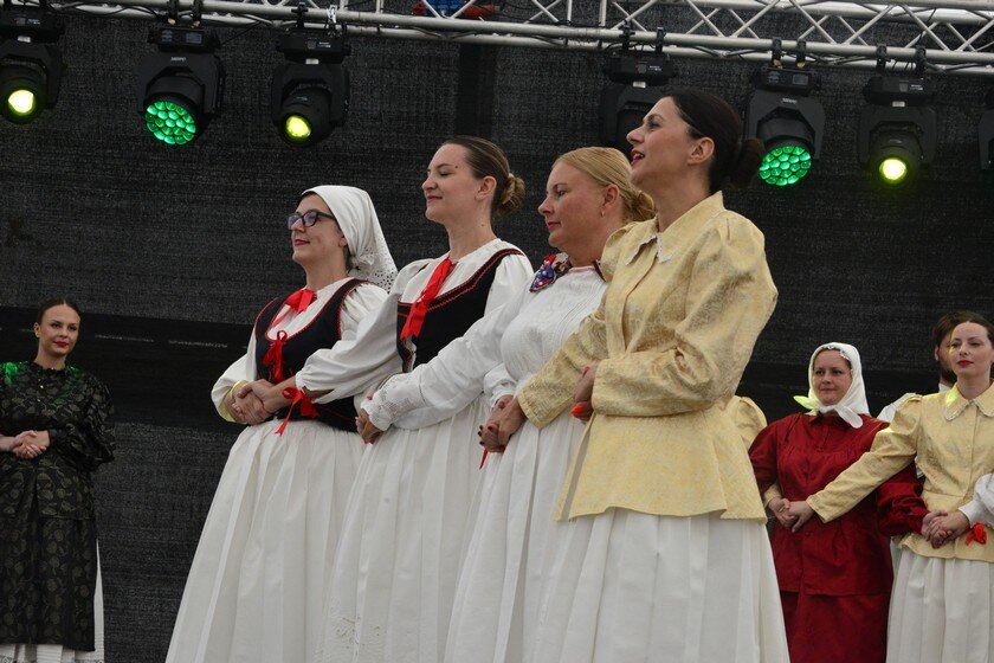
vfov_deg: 18.9
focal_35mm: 72
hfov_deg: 28.1
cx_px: 497
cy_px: 332
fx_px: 1988
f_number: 13
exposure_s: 1/640
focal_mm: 72
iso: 4000
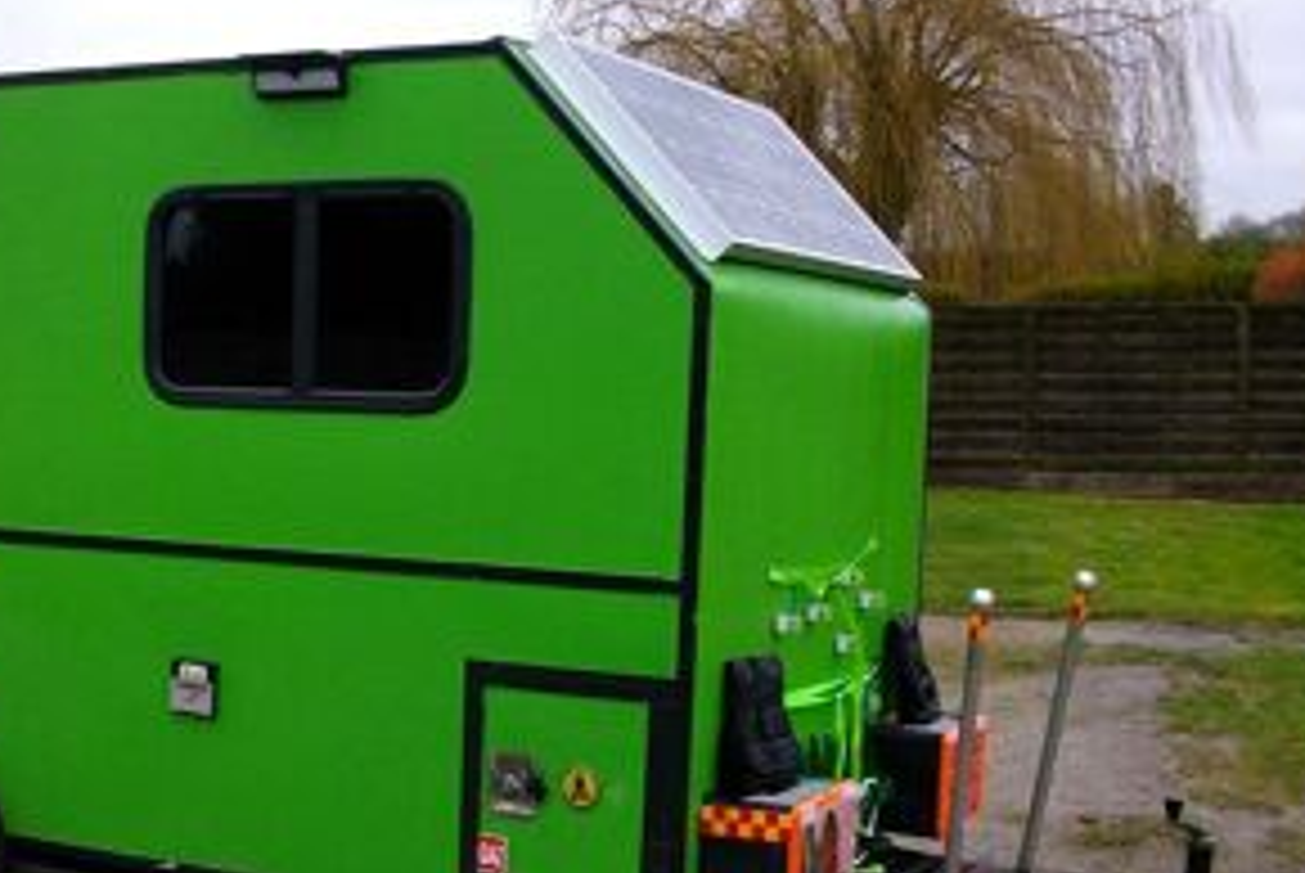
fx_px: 1996
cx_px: 508
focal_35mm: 55
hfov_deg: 36.1
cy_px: 536
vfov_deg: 24.6
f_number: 2.9
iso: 80
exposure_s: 1/122
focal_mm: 5.7
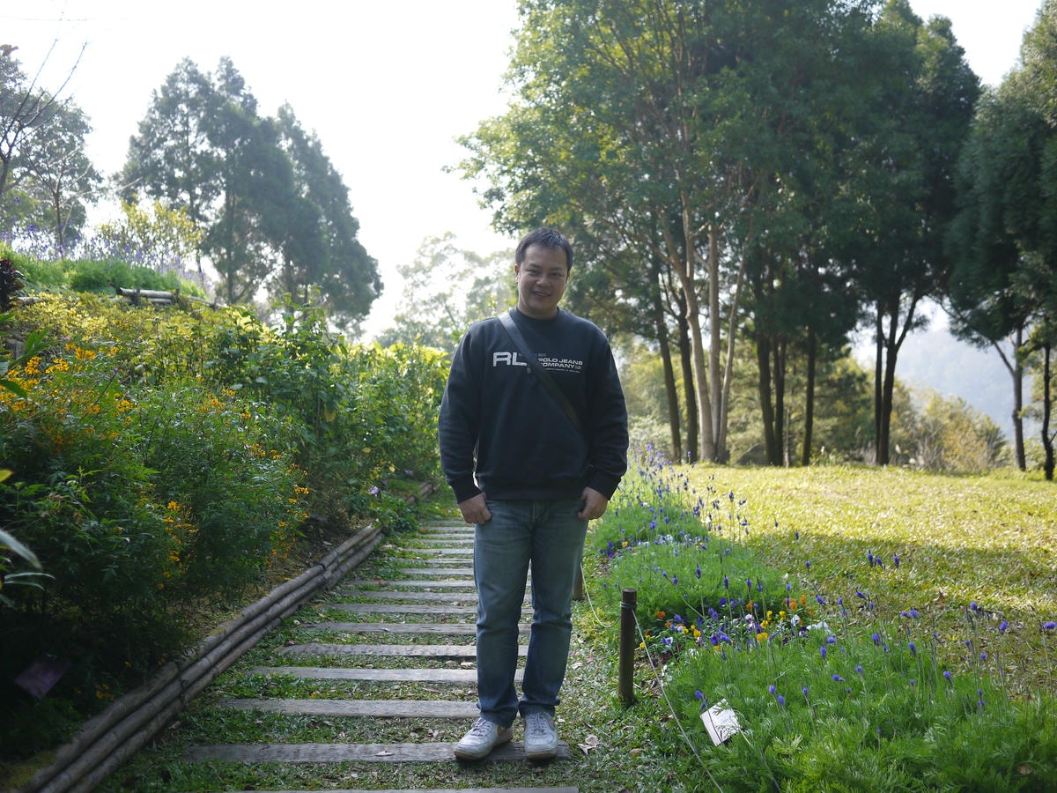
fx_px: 1221
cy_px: 396
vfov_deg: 36.0
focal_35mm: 40
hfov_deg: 46.8
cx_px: 528
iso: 160
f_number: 2
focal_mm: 20
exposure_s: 1/1000
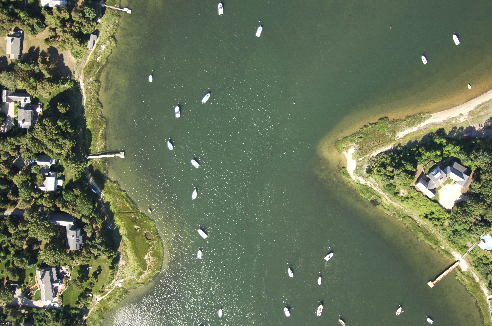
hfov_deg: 53.2
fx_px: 491
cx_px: 246
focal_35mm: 36
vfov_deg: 36.8
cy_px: 163
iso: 400
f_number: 3.5
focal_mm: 24
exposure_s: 1/1000
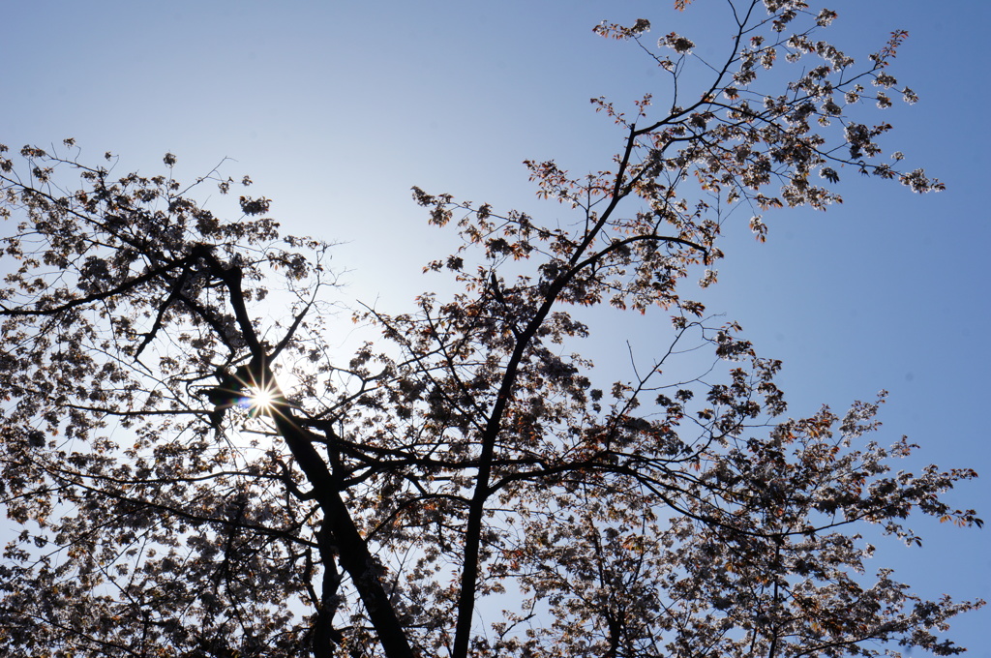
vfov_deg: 18.1
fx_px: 2062
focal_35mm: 75
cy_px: 329
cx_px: 496
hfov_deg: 27.0
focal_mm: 50
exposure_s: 1/160
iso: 100
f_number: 18
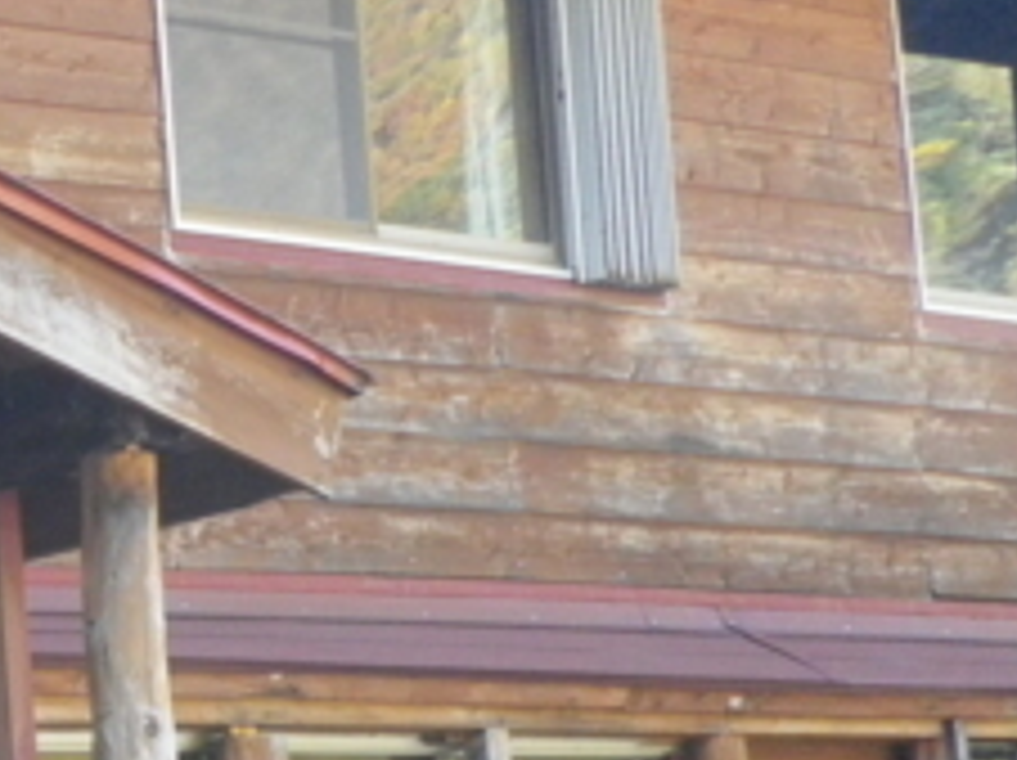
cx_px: -666
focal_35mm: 124
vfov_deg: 11.8
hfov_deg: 14.4
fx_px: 3639
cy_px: 782
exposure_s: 1/60
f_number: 3.8
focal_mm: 6.2
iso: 160
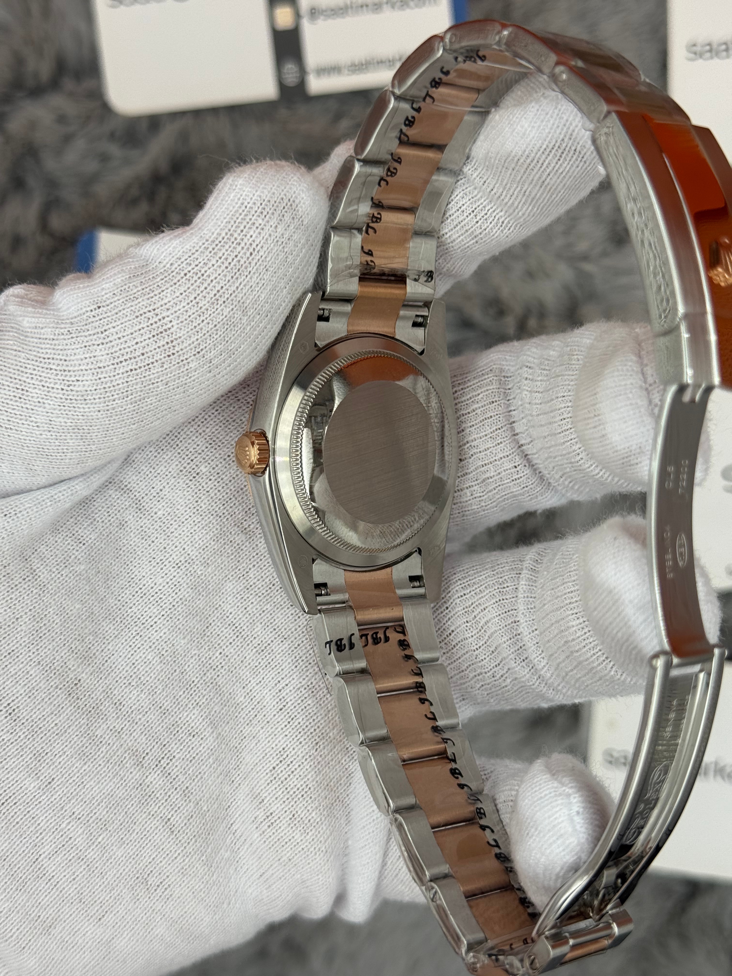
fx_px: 1353
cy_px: 488
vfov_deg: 39.7
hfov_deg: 30.3
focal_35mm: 48
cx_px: 366
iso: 64
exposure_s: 1/1000
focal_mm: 6.76
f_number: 1.78
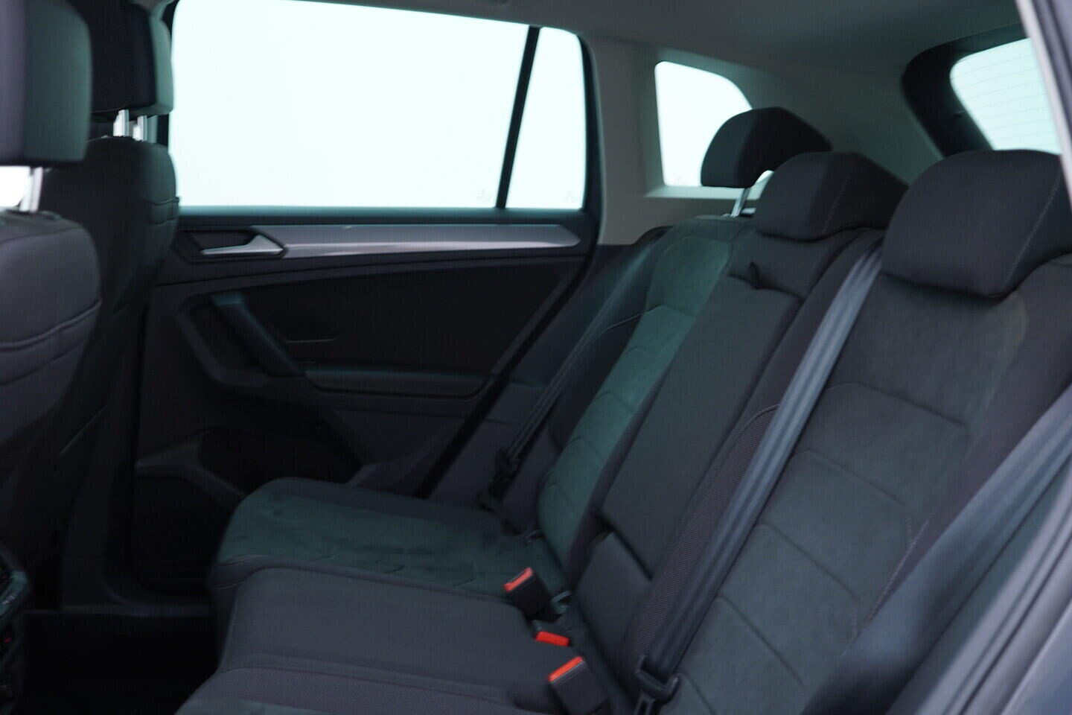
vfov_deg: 36.9
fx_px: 1072
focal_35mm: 36
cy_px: 358
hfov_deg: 53.1
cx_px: 536
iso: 250
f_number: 2.8
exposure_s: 1/40
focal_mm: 24
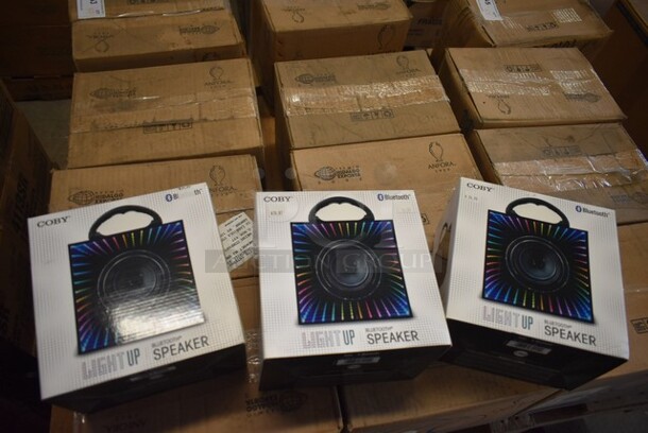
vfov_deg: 48.0
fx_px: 486
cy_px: 216
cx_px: 324
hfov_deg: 67.3
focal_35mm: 27
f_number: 3.5
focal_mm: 18
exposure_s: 1/160
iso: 800
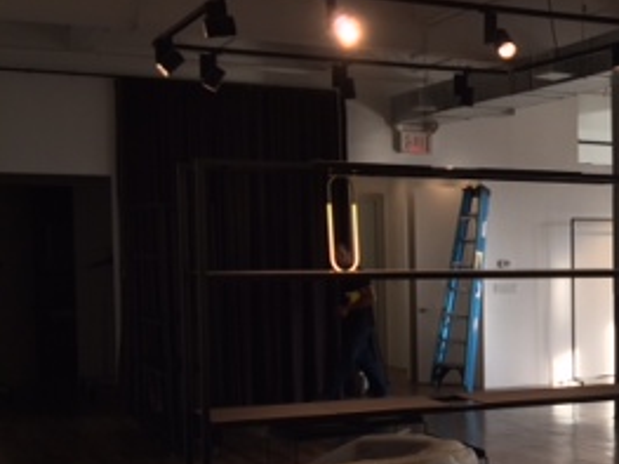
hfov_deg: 24.1
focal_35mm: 73
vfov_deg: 20.1
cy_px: 325
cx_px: 751
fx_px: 1305
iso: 40
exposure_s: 1/120
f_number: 2.2
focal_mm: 4.12
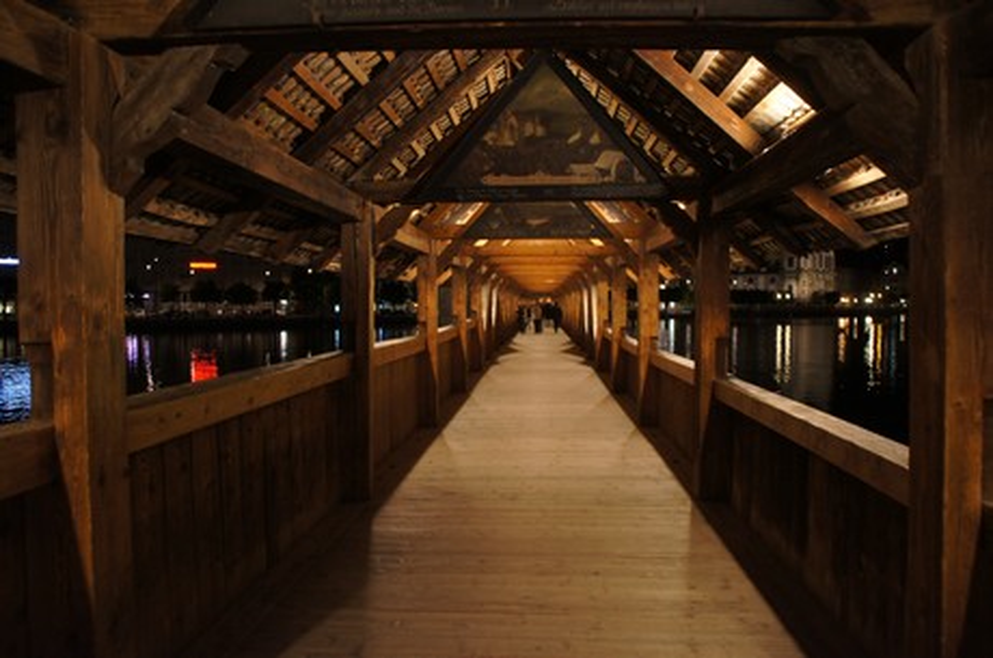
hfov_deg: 67.5
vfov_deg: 47.8
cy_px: 329
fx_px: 743
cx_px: 496
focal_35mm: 27
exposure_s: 1/30
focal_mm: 18
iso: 2500
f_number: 3.5
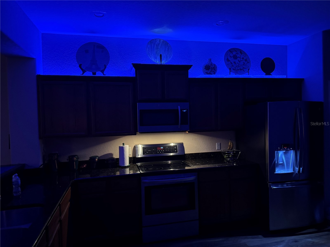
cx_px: 165
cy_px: 124
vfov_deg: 56.8
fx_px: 229
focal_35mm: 24
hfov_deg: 71.6
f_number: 1.78
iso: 1600
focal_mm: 6.76
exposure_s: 1/30
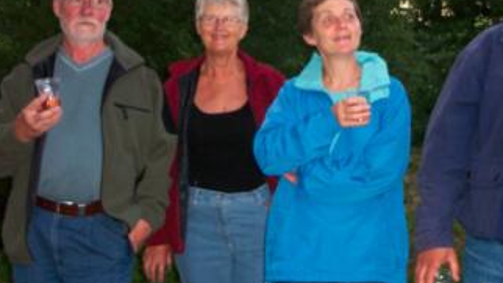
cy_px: 91
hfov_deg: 36.5
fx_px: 760
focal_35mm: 57
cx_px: 306
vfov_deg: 21.0
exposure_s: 1/30
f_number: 2.8
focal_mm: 7.5
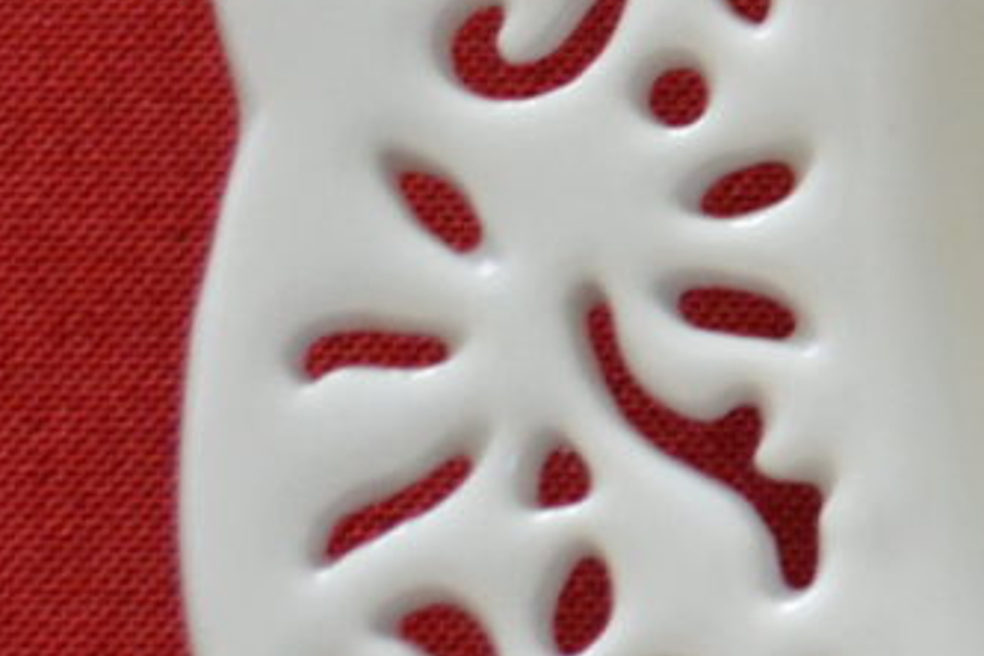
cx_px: 2544
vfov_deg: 6.1
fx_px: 6150
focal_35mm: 225
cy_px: -89
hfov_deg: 8.2
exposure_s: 1/60
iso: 1100
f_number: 4.2
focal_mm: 26
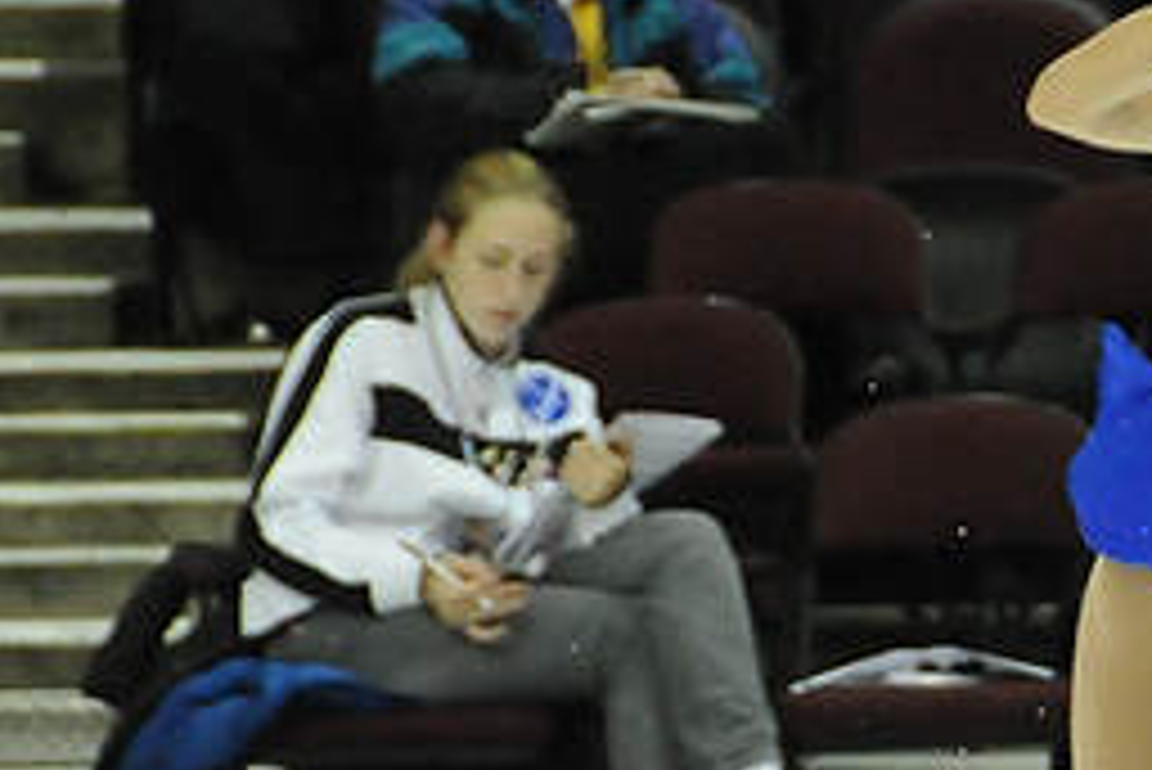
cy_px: 540
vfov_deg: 2.0
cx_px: 1364
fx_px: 22476
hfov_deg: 2.9
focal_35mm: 702
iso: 3200
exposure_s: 1/640
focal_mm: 150
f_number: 5.6
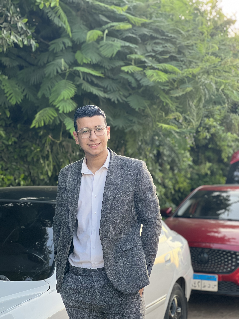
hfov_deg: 19.1
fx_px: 709
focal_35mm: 77
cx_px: 120
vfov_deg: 25.3
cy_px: 160
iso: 125
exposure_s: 1/121
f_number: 2.8
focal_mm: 9
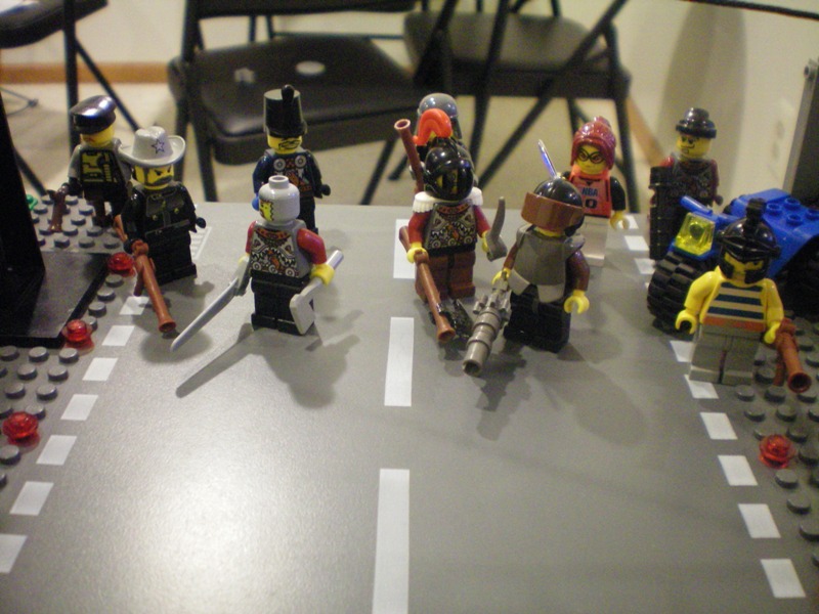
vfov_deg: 37.7
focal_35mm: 38
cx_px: 410
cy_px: 307
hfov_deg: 49.0
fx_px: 899
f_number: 3.1
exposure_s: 1/15
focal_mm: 6.3
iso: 400
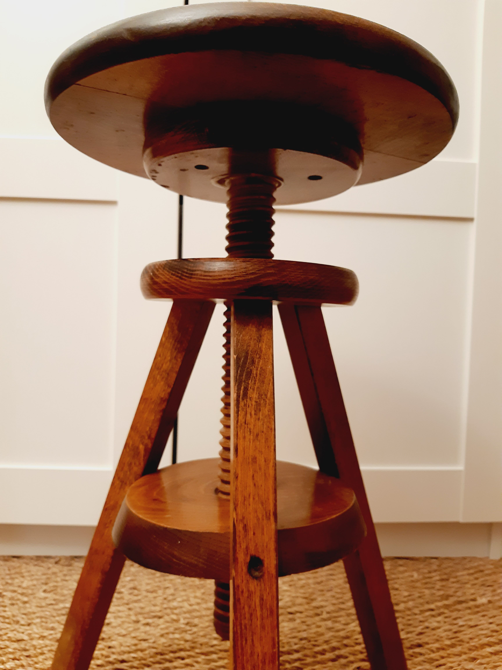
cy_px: 335
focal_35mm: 26
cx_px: 251
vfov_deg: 67.3
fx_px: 503
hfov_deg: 53.1
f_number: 1.7
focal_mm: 3.92
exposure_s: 1/20
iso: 160
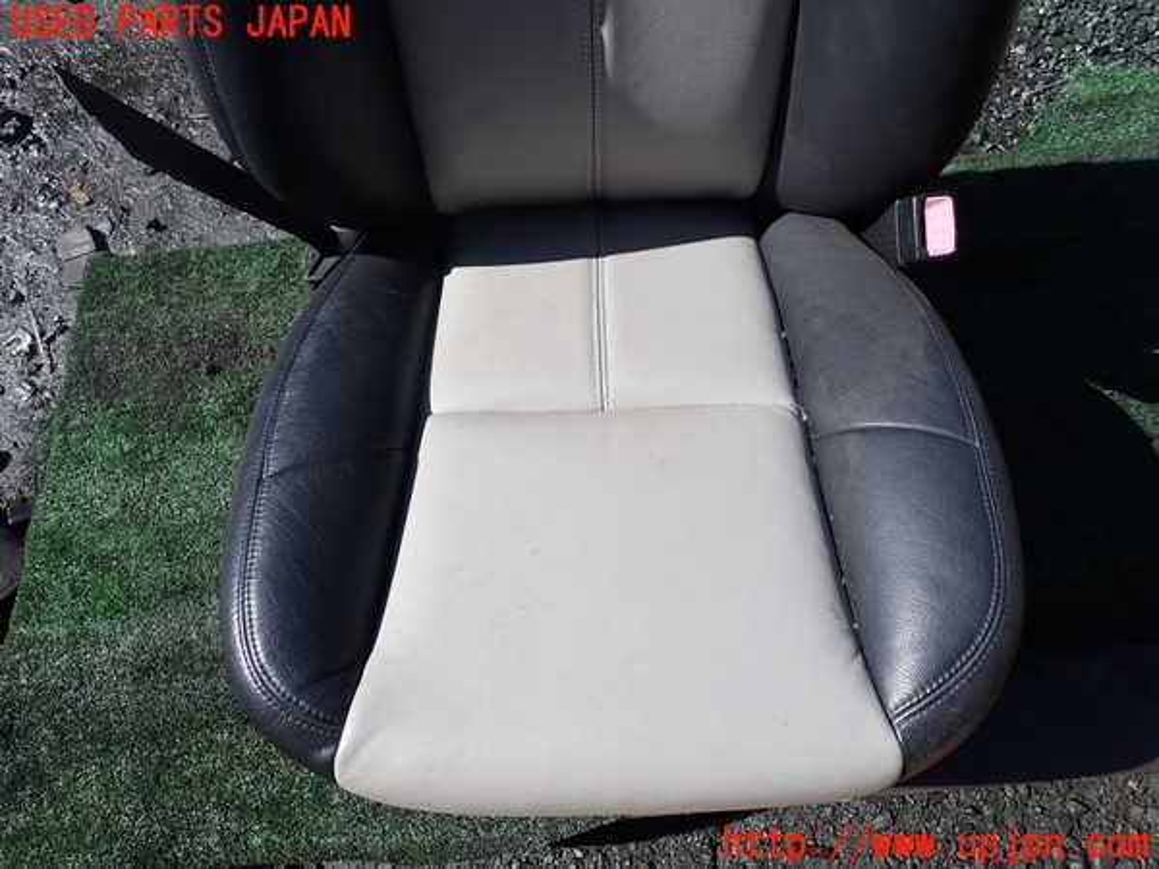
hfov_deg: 69.4
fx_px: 837
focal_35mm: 25
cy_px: 434
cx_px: 580
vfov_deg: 54.9
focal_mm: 4.5
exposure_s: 1/160
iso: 100
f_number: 8
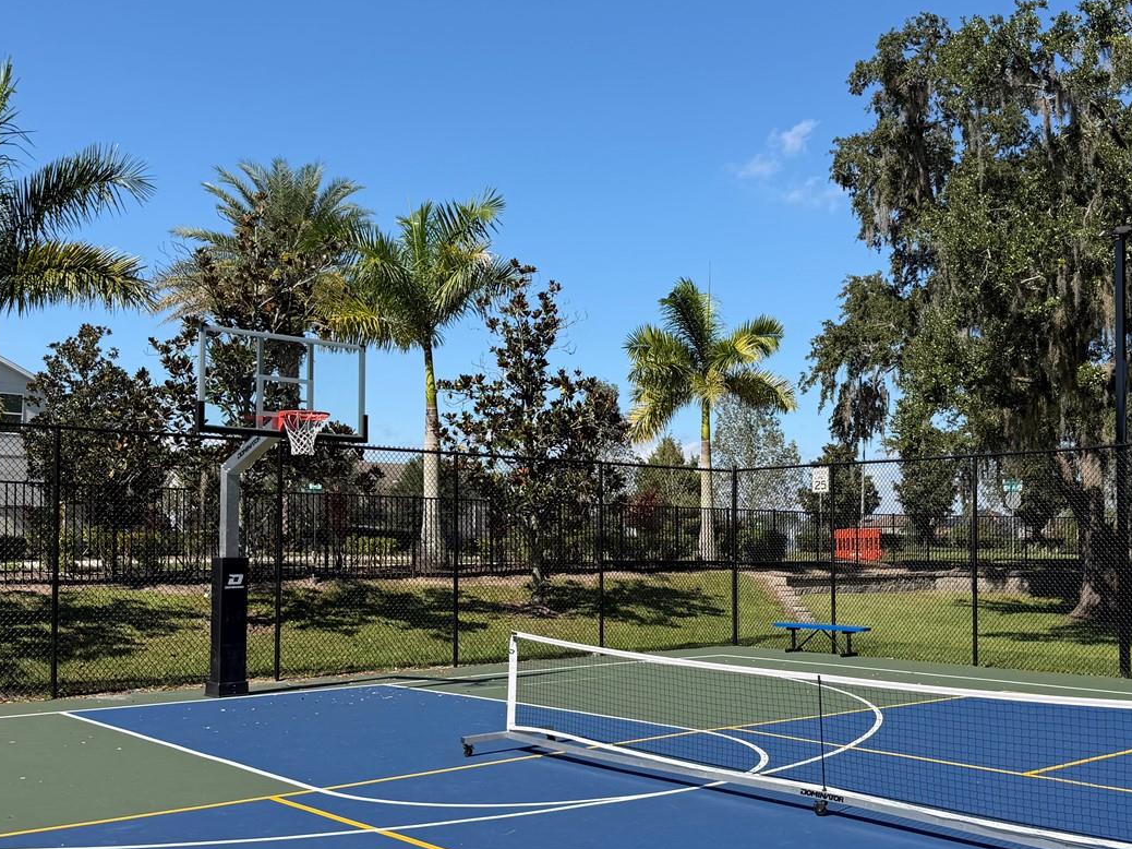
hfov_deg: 49.8
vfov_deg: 38.5
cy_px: 512
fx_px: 1210
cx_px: 689
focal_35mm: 37
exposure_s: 1/3953
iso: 80
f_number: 1.78
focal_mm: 6.76
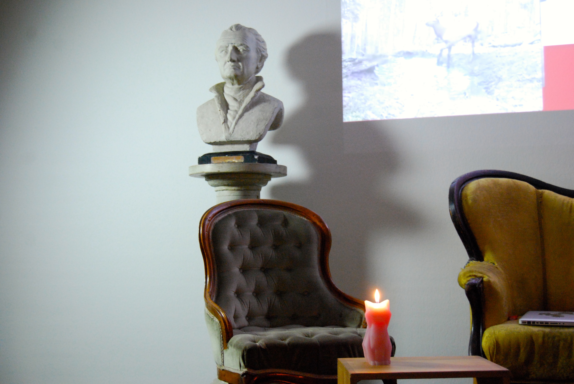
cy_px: 192
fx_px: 910
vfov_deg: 23.8
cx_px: 287
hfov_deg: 35.0
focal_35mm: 57
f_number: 4.8
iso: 1600
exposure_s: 1/15
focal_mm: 38
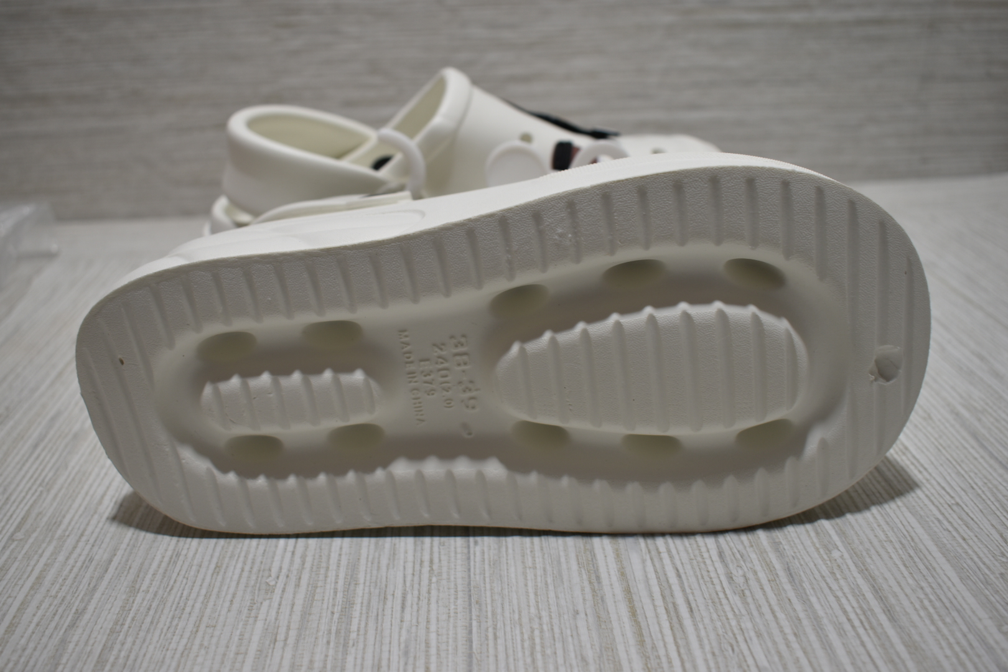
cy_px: 336
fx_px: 924
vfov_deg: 40.0
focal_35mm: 33
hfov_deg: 57.2
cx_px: 504
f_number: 4
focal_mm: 22
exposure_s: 1/13
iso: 100
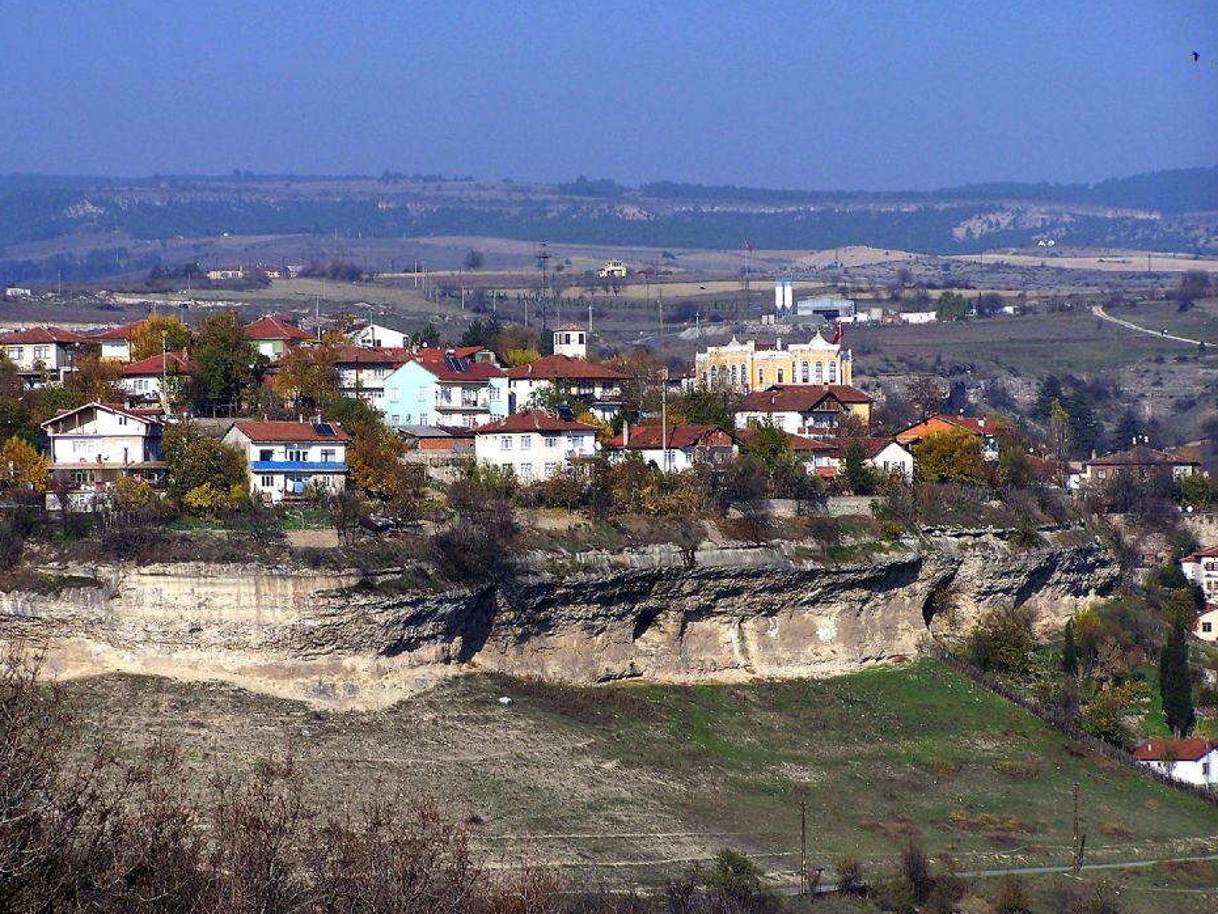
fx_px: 6159
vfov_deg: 8.5
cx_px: 571
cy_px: 499
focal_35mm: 175
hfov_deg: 11.3
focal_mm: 26.4
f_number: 3.2
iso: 80
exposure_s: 1/1000
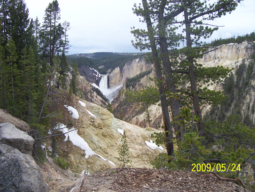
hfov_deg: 54.0
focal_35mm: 34
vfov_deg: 41.8
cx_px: 128
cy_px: 96
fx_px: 250
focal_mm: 5.6
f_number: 2.7
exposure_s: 1/350
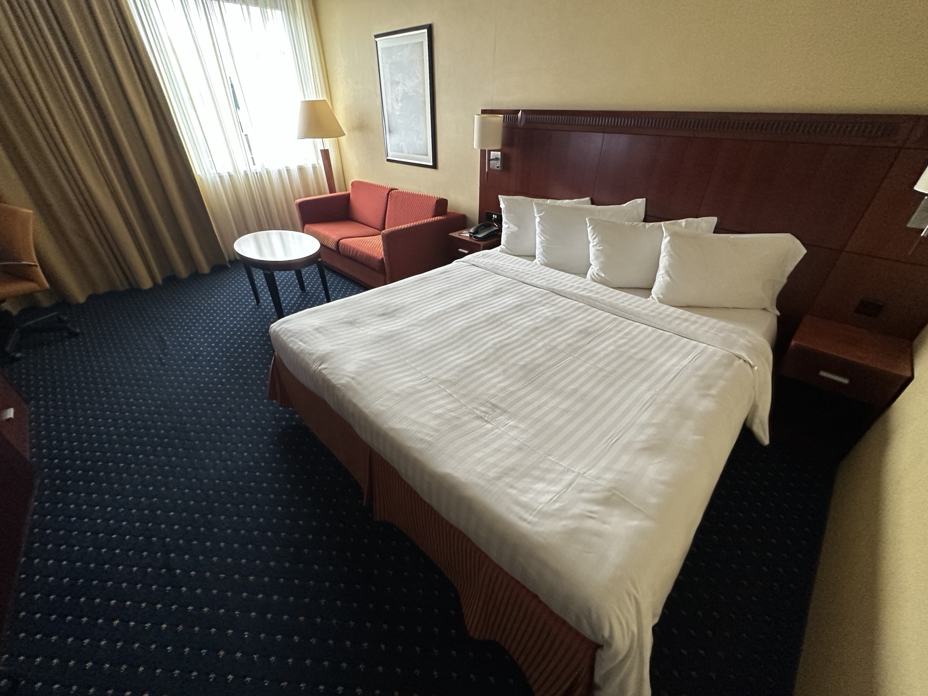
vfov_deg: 85.7
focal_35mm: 14
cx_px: 464
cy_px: 348
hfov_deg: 102.1
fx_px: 375
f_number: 2.2
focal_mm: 2.22
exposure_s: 1/60
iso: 400
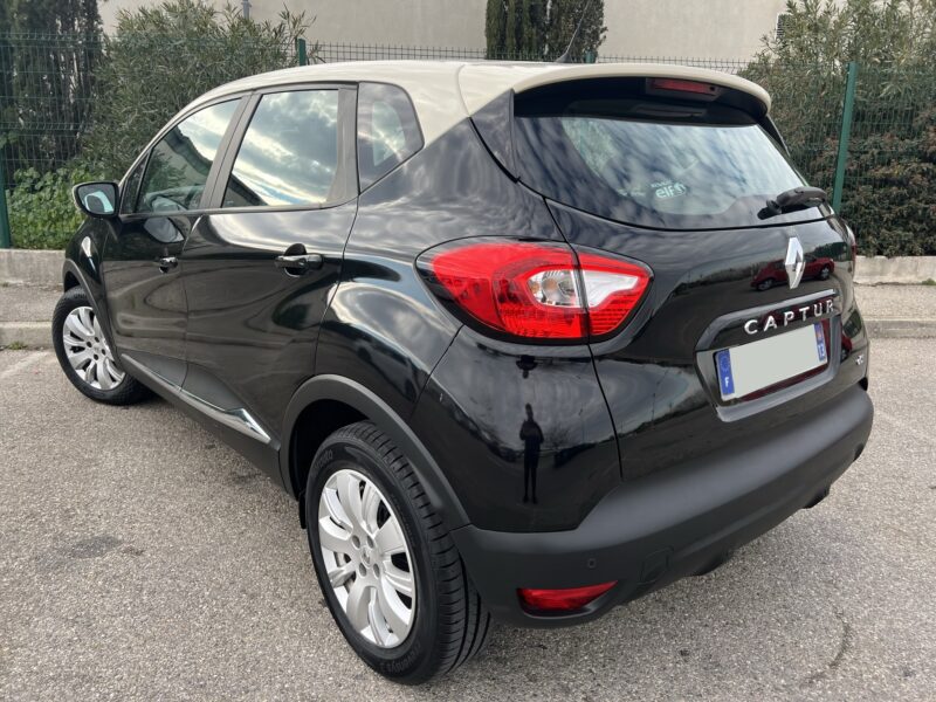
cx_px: 468
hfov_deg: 67.3
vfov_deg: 53.1
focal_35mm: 26
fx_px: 703
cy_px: 351
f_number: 1.5
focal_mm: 5.7
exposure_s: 1/654
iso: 50
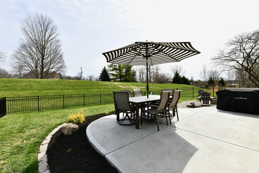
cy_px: 86
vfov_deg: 81.2
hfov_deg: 104.3
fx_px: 101
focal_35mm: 14
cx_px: 130
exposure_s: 1/640
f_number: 13
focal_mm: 14
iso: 640
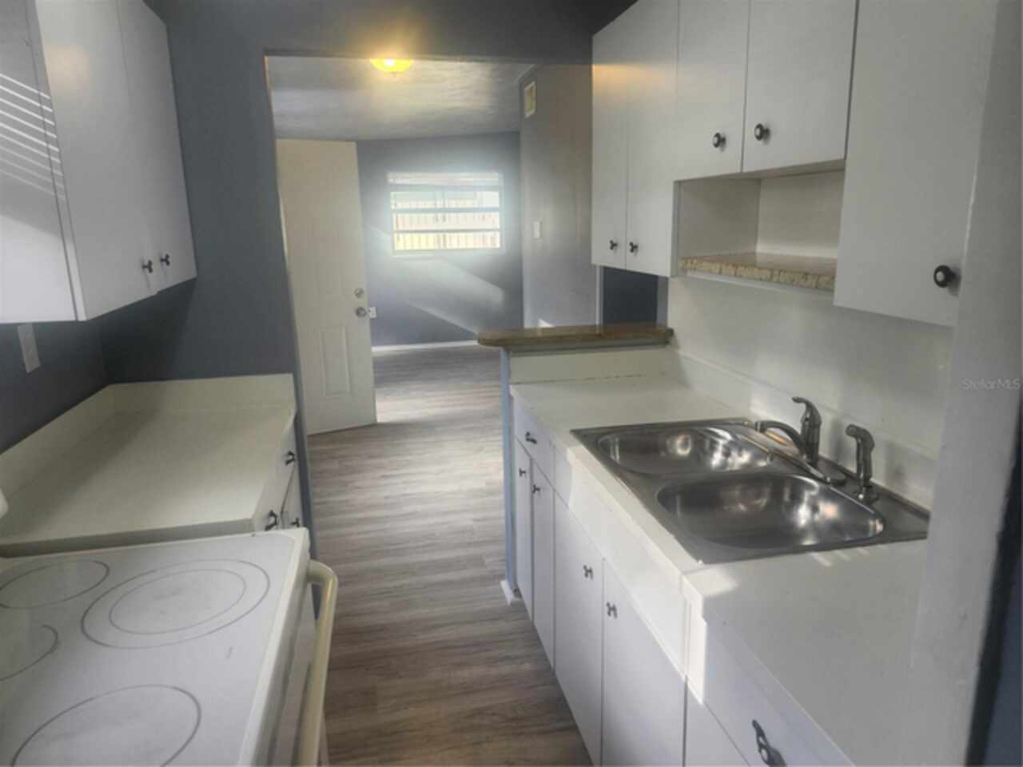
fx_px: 680
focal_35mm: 23
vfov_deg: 58.9
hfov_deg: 73.9
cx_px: 512
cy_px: 384
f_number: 1.8
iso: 100
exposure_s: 1/180
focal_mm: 5.54
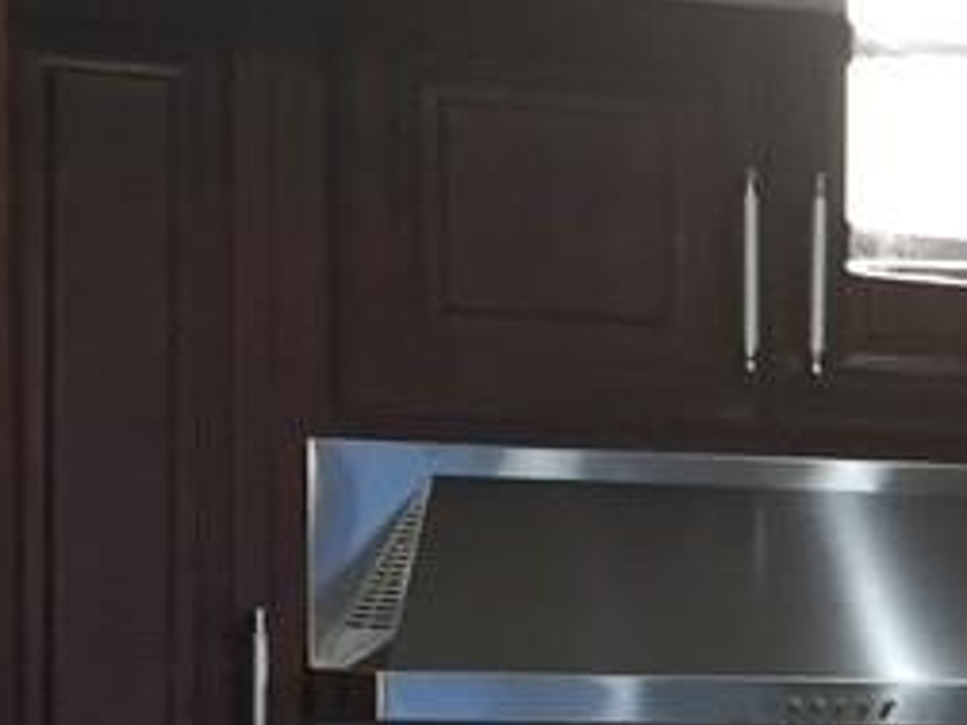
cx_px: 2249
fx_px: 5252
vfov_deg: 7.8
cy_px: 1047
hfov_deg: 9.5
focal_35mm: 188
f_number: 2.2
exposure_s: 1/30
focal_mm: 4.15
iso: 100
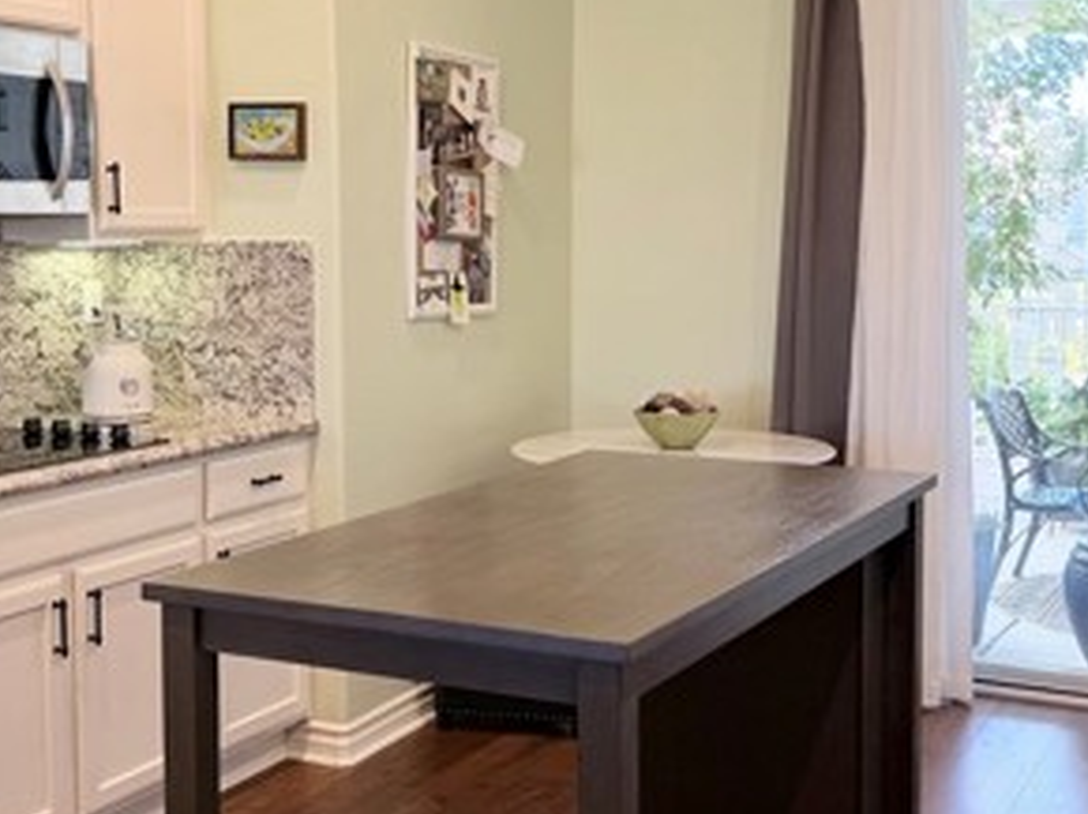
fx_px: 1664
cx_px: 476
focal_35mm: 53
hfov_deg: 36.1
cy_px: 371
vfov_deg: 27.5
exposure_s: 1/129
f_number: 1.78
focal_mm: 6.76
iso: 50
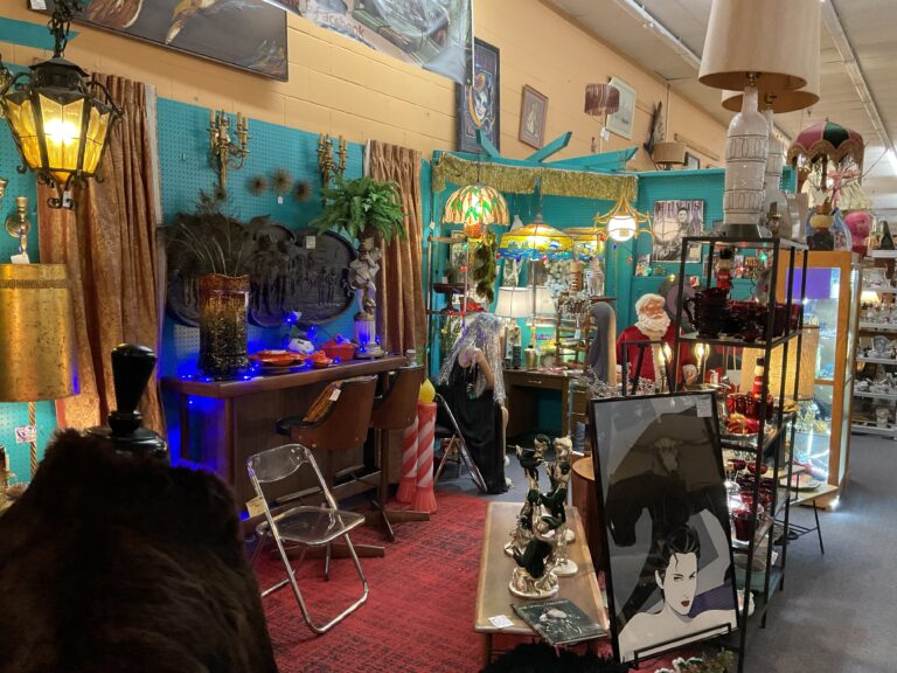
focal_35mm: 29
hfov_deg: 61.7
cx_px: 448
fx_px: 751
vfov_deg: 48.2
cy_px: 336
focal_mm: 3
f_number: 1.8
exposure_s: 1/60
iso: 250
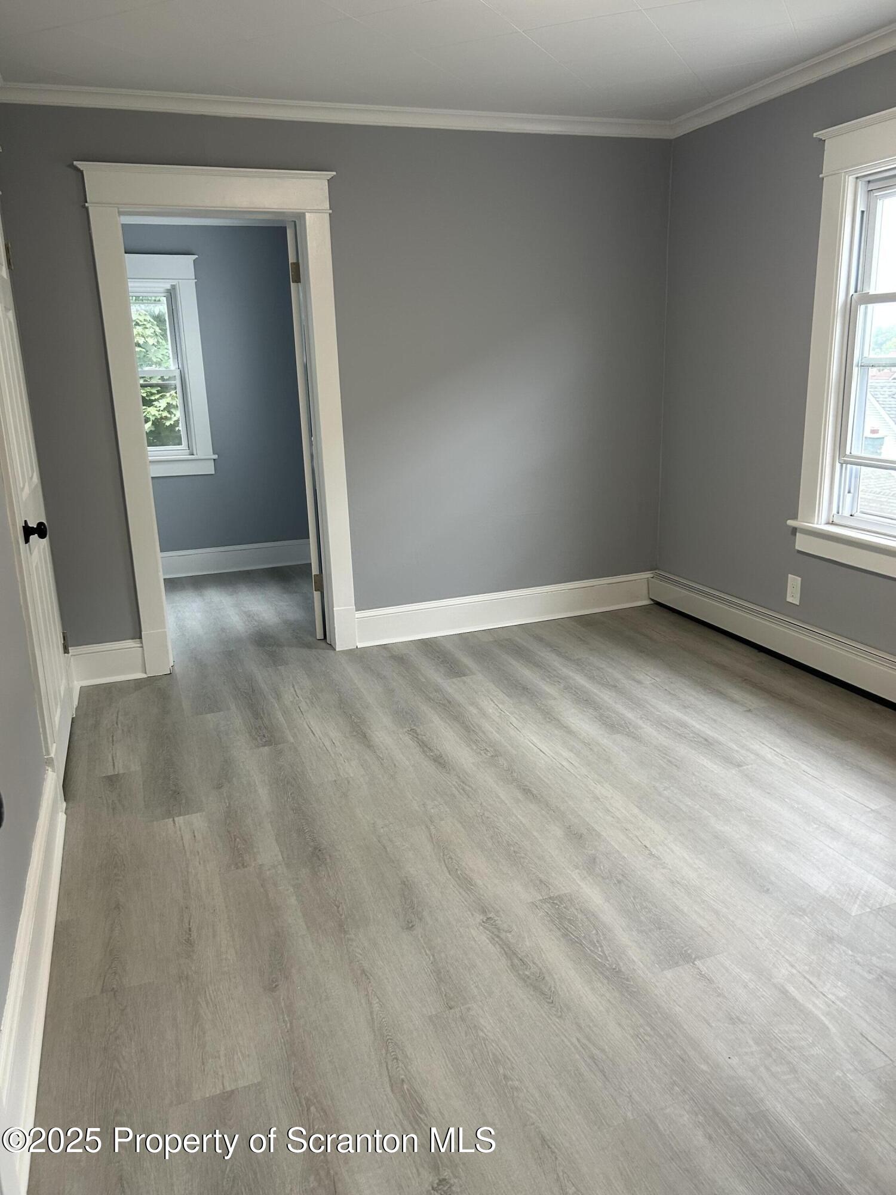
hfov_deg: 53.1
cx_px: 448
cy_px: 598
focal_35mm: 26
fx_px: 897
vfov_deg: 67.3
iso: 125
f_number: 1.5
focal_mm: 5.7
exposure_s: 1/120
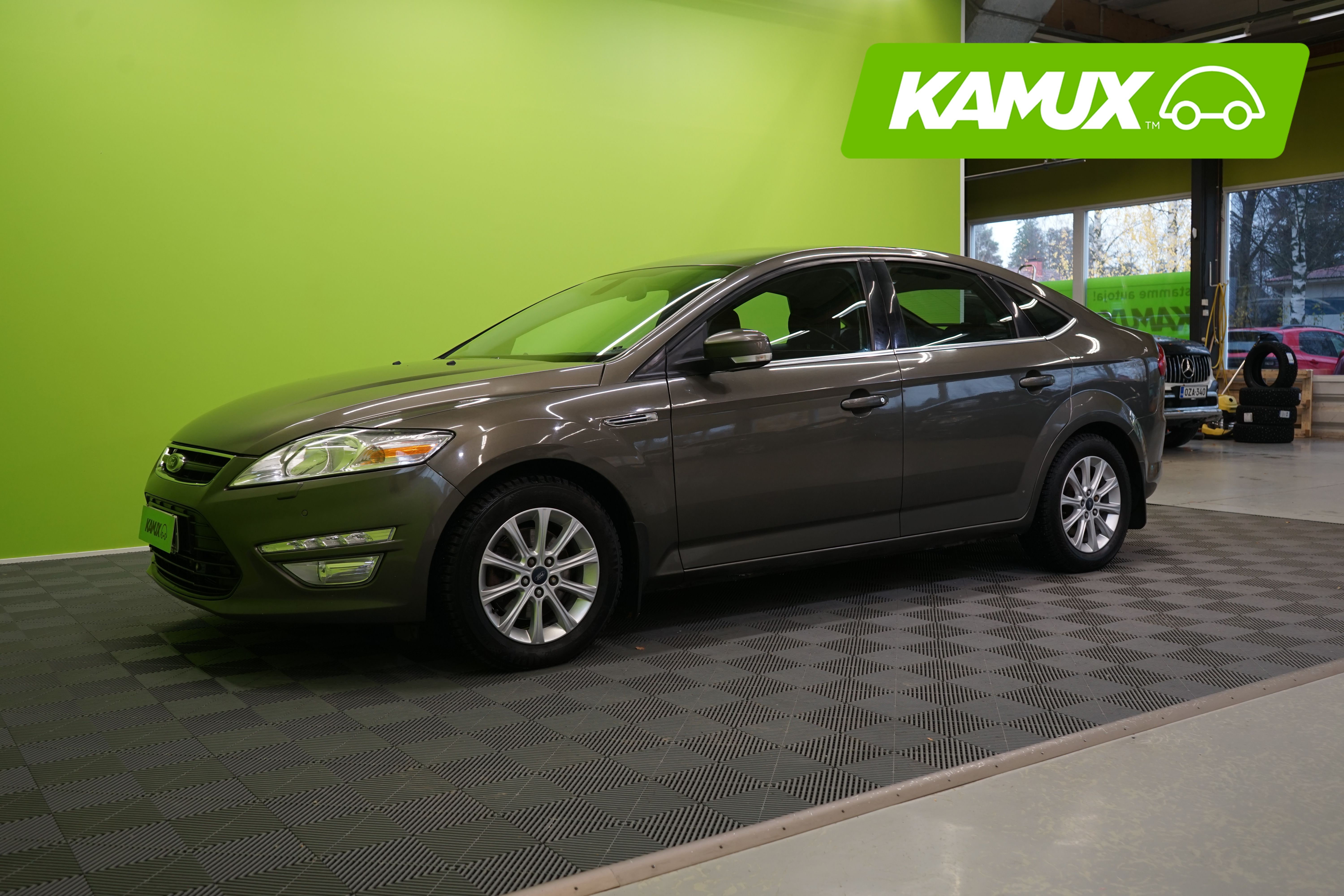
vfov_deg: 41.1
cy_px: 448
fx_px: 1195
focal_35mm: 32
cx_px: 672
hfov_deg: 58.7
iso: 500
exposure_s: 1/50
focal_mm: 32
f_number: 5
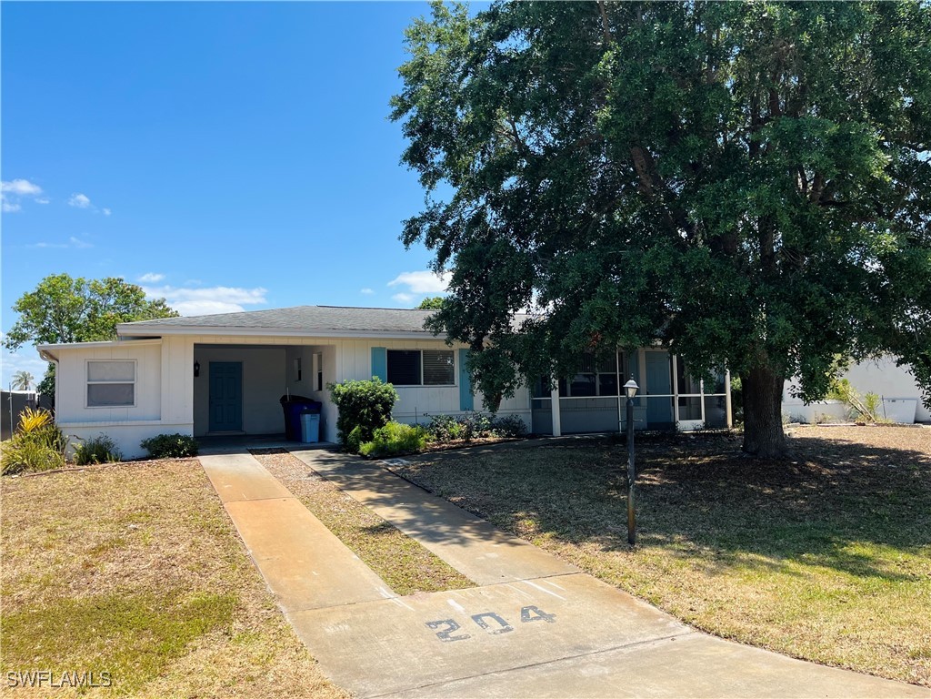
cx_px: 466
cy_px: 350
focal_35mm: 26
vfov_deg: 53.1
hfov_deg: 67.3
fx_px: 699
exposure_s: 1/2309
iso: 50
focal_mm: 5.1
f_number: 1.6
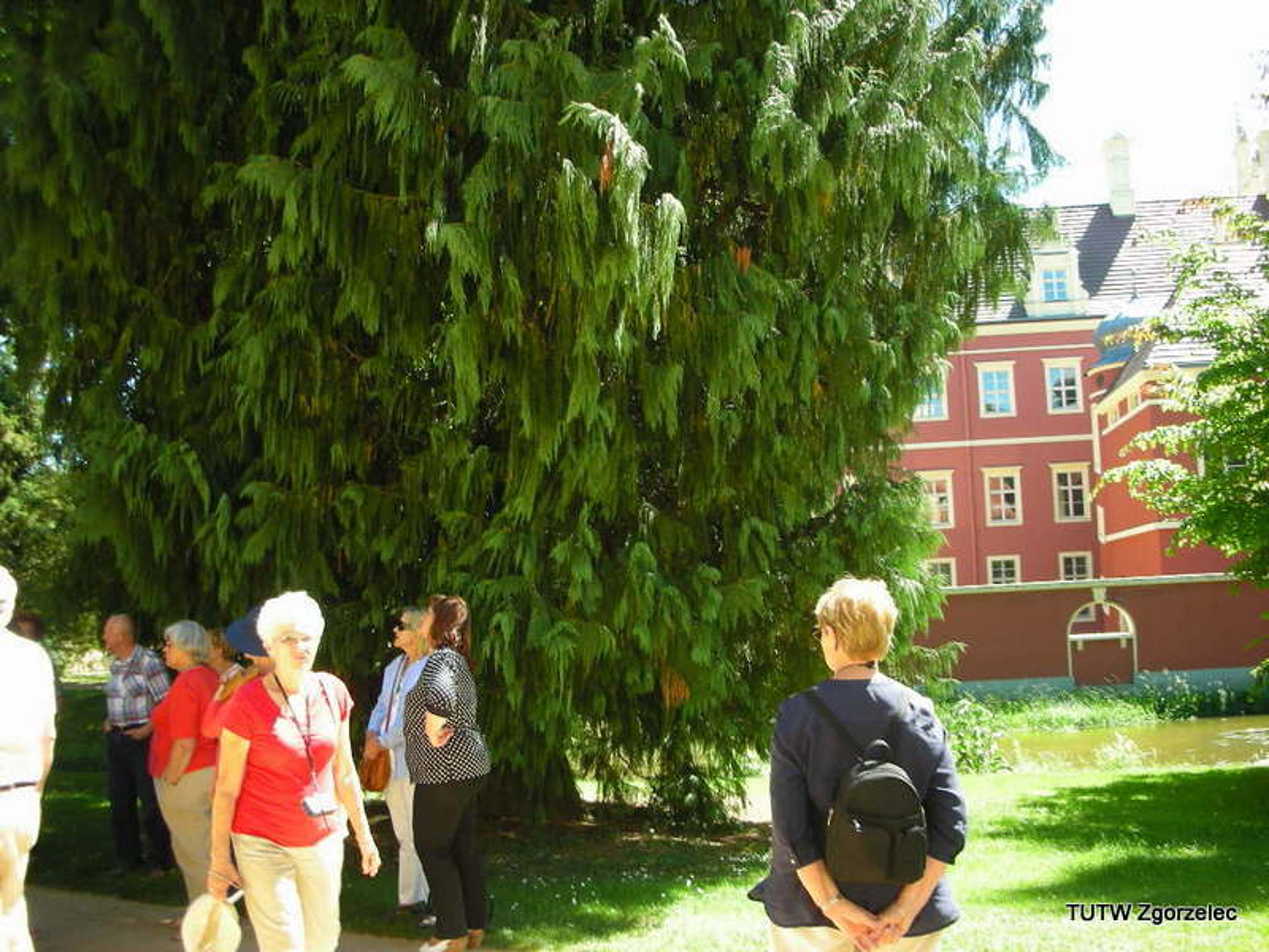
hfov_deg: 52.6
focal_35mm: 35
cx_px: 634
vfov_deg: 40.7
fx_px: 1283
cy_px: 476
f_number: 3
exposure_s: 1/101
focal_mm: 5.8
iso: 50
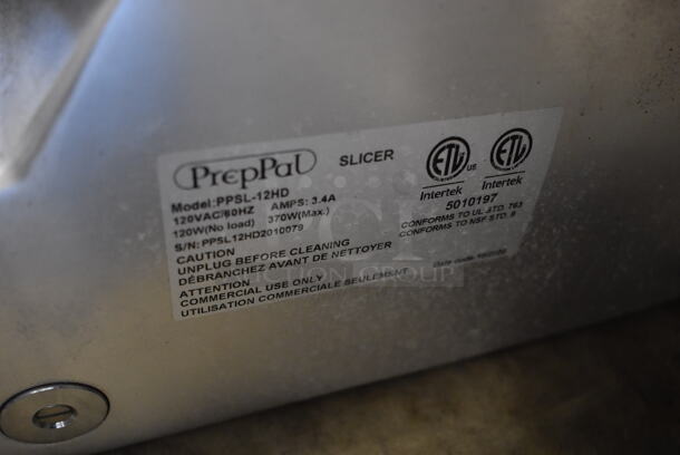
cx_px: 340
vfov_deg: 37.0
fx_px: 681
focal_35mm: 36
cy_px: 228
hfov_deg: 53.1
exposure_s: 1/30
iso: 3200
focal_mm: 24
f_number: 4
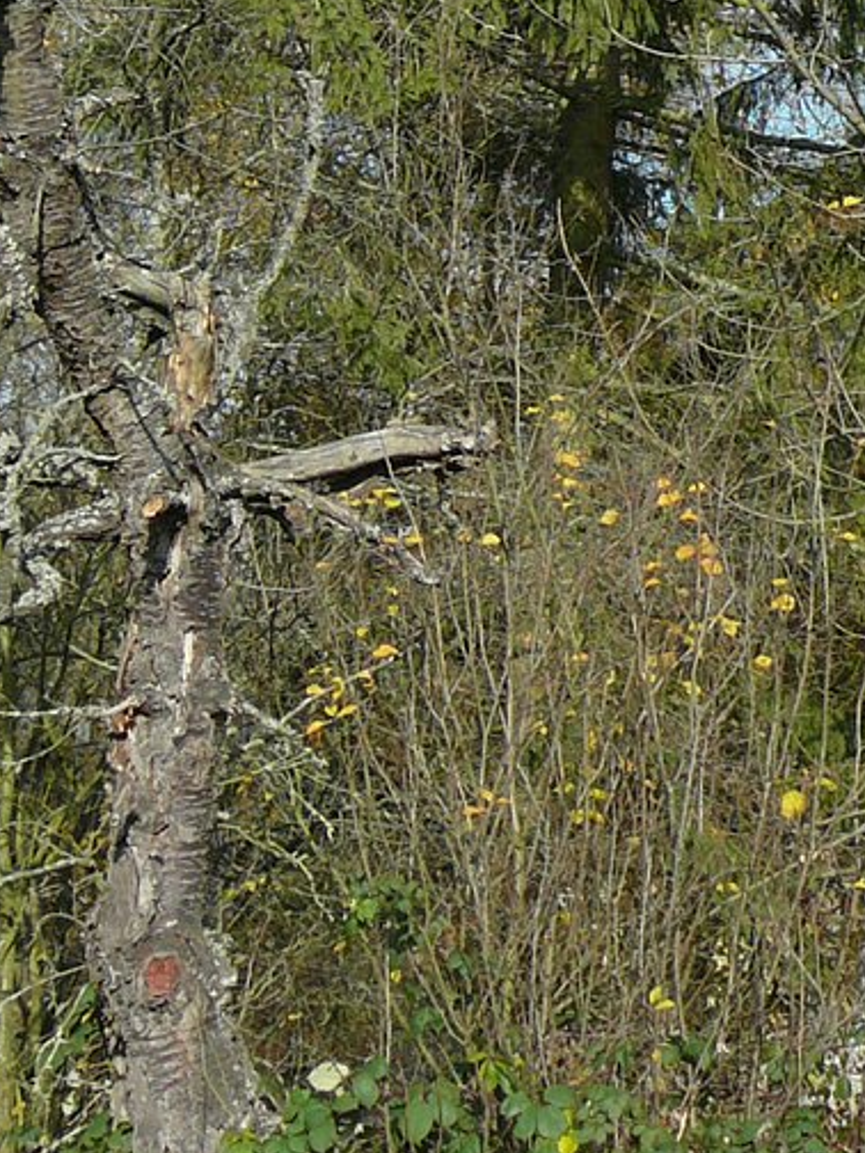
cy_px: -7
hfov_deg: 14.8
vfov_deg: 19.3
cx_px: 735
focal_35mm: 99
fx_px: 3298
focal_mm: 5.8
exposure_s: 1/800
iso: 80
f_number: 3
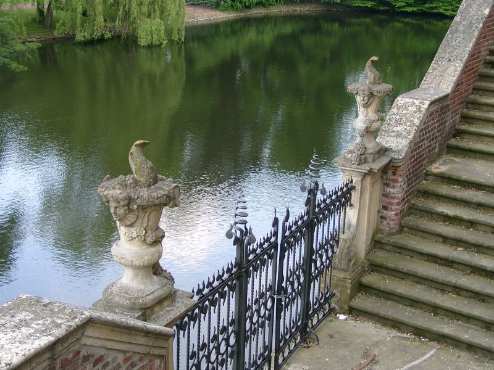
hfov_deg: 36.2
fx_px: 756
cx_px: 247
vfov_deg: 27.5
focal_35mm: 53
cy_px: 185
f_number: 2.8
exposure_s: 1/80.8
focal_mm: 11.05
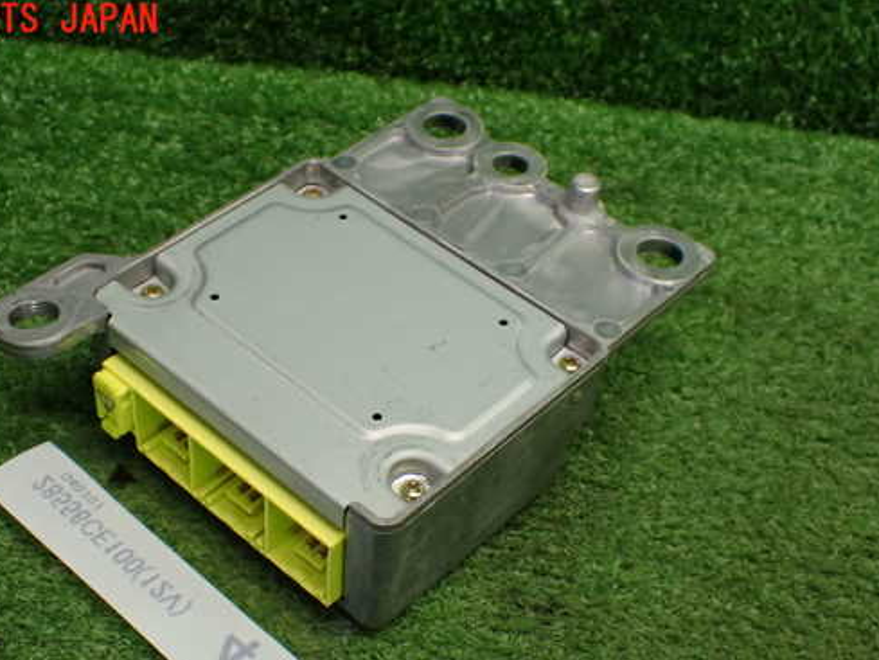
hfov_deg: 35.5
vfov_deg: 27.0
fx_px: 1372
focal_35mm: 54
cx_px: 370
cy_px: 403
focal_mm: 7.84
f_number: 2.9
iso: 800
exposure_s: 1/160
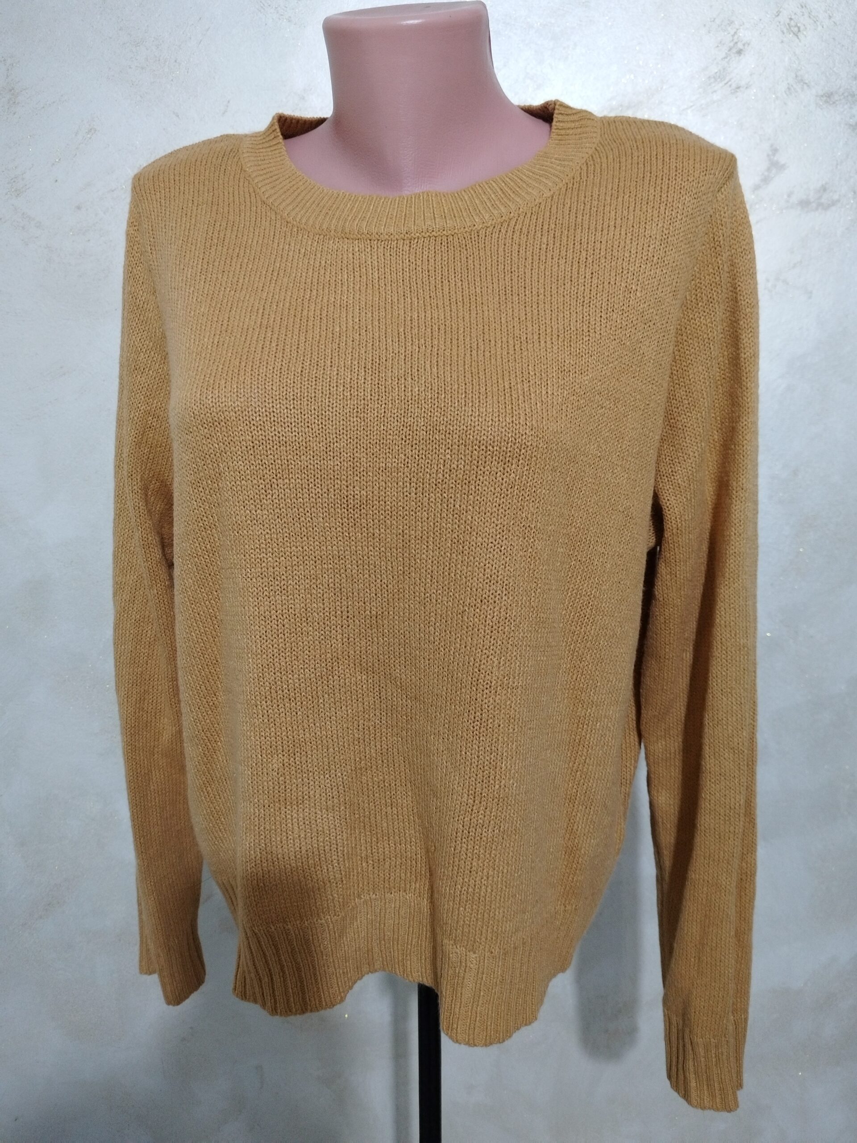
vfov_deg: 67.3
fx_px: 858
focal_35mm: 26
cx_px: 428
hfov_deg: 53.1
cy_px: 572
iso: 616
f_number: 1.8
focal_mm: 6.24
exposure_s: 1/33.3
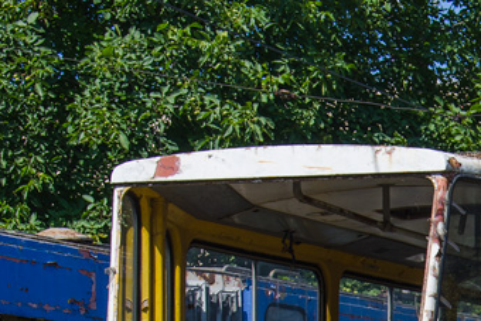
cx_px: 559
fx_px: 2267
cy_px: 443
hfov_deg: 11.9
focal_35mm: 170
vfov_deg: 8.0
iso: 100
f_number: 5.6
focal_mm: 35
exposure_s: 1/500
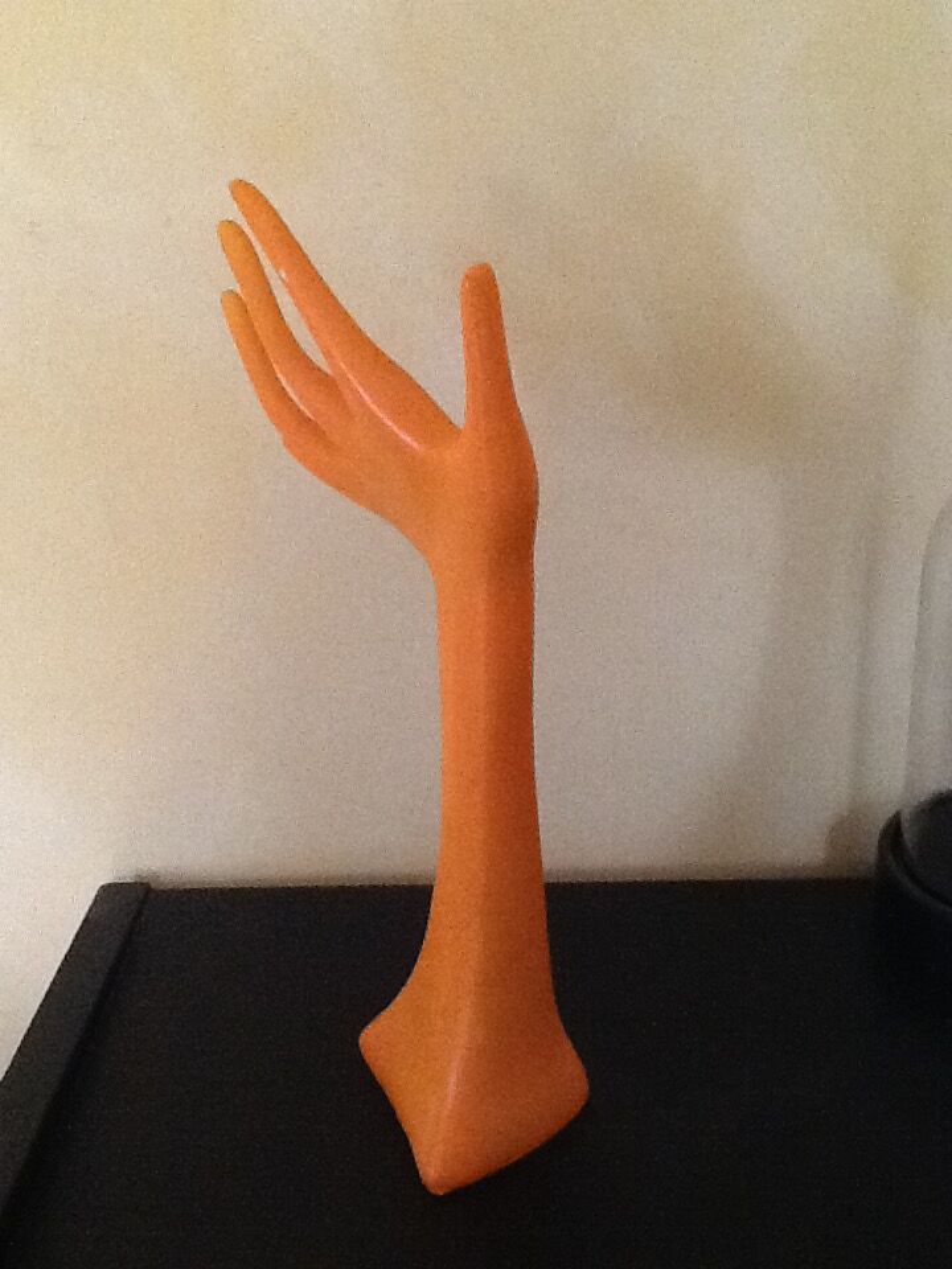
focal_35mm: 44
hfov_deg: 32.9
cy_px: 634
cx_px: 476
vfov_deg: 42.9
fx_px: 1613
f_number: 2.4
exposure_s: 1/30
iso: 400
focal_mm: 2.03
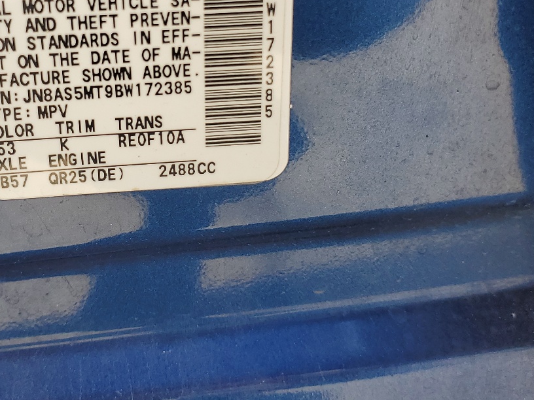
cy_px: 49
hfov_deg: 37.1
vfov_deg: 27.6
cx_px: 183
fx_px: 787
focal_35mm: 51
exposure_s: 1/385
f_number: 1.5
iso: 50
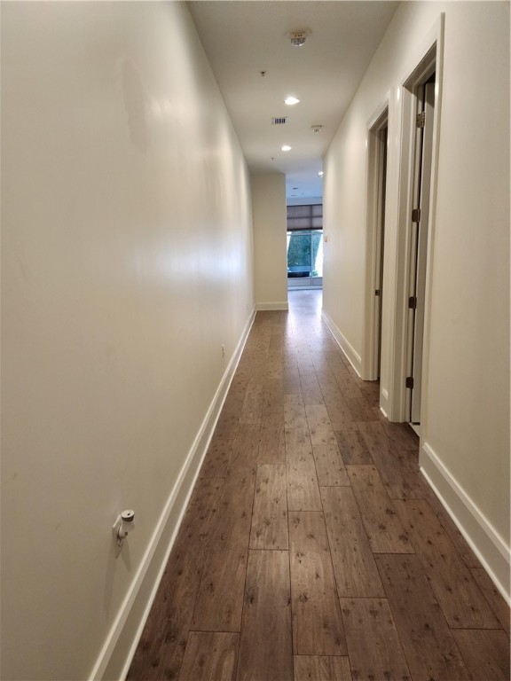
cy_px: 340
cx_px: 256
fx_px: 453
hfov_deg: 58.9
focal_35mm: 23
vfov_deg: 73.9
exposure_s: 1/120
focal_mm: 6.4
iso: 400
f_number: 1.8
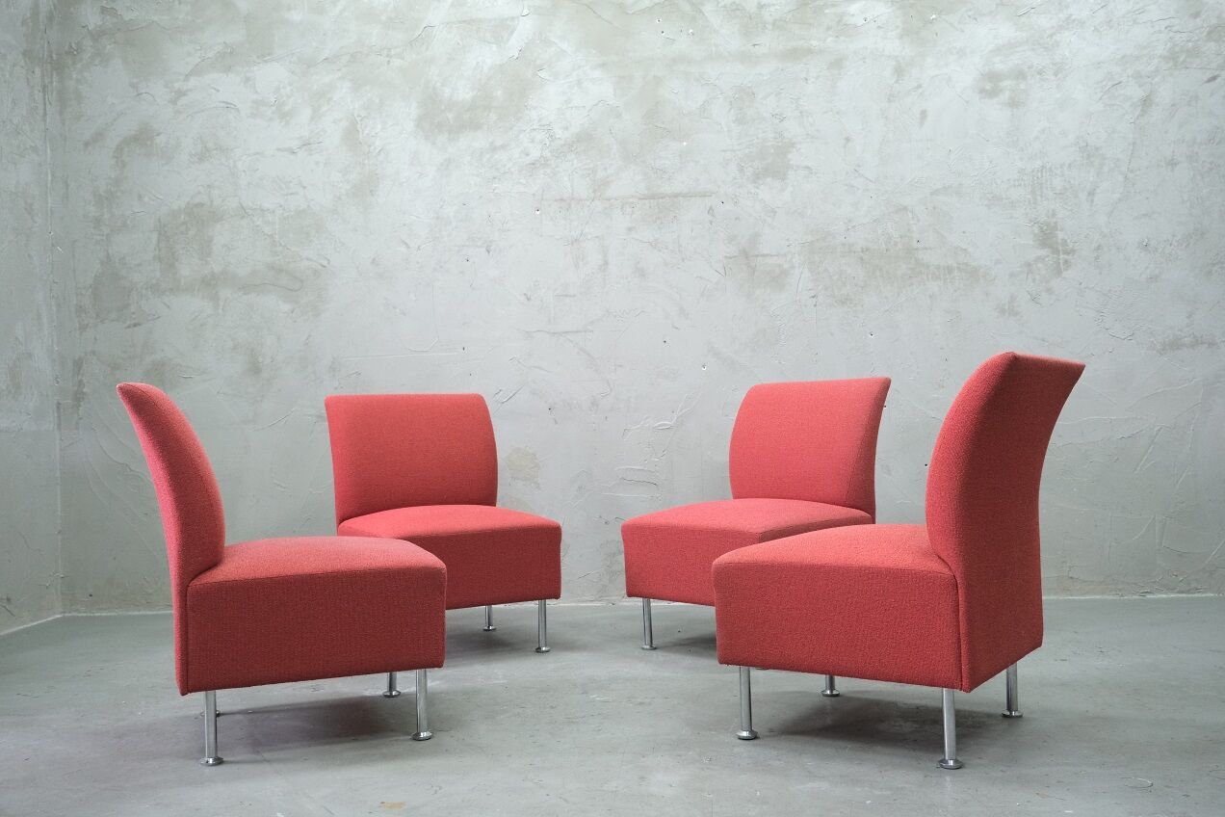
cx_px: 612
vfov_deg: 41.1
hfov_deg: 58.7
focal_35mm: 32
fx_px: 1089
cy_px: 408
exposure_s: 1/30
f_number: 4
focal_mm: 21.2
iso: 1600
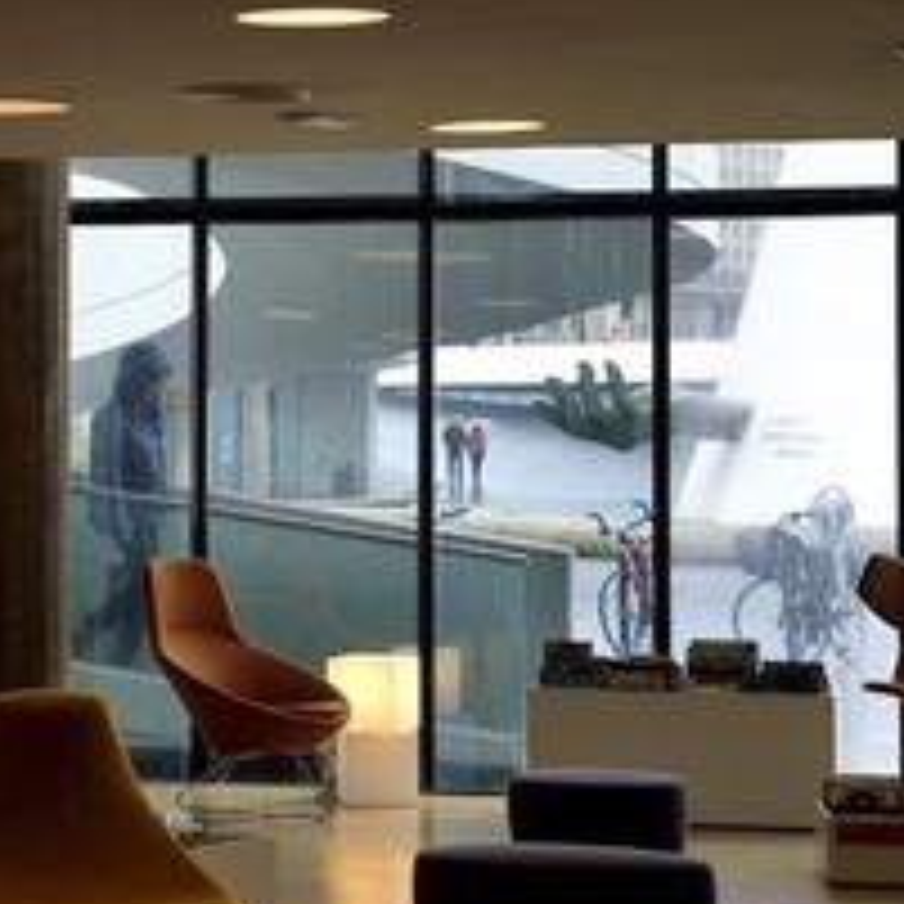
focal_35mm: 110
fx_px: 3250
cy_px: 450
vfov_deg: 15.8
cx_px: 209
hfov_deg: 15.8
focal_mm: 62
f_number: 8
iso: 800
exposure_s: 1/200
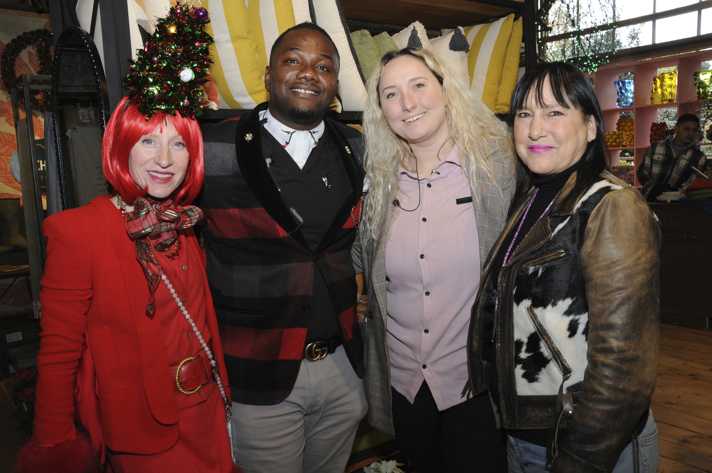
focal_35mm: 33
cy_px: 236
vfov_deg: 39.9
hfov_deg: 57.3
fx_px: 652
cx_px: 356
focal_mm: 22
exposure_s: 1/60
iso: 500
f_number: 8
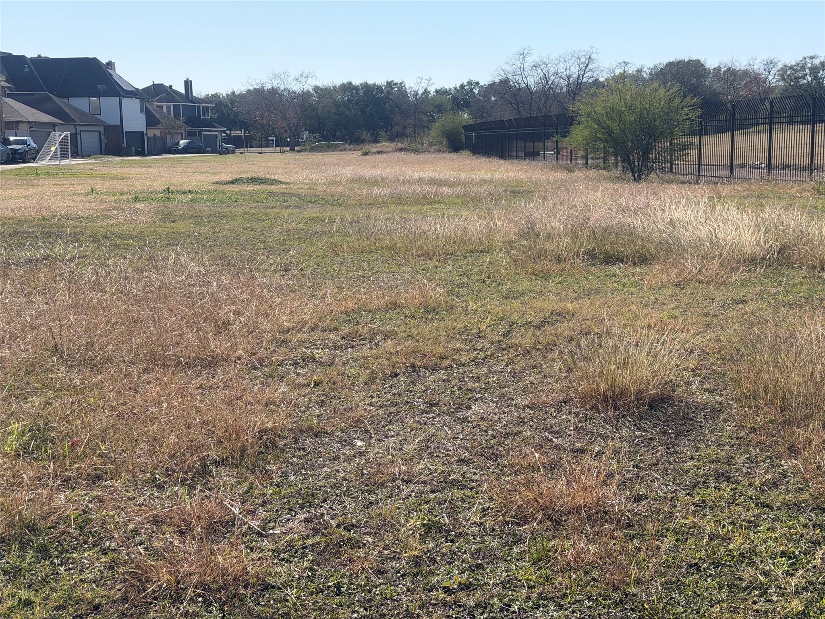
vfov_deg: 30.3
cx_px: 412
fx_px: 1144
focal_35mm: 48
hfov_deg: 39.7
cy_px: 310
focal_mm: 6.76
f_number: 1.78
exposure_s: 1/4878
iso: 80
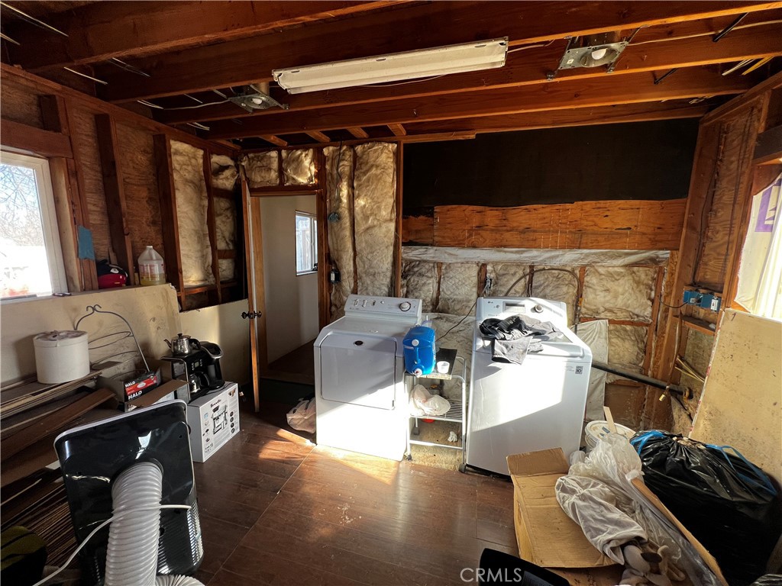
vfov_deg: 89.9
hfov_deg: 106.2
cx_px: 391
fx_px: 294
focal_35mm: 13
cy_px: 293
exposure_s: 1/99
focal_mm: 1.57
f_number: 1.8
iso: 64
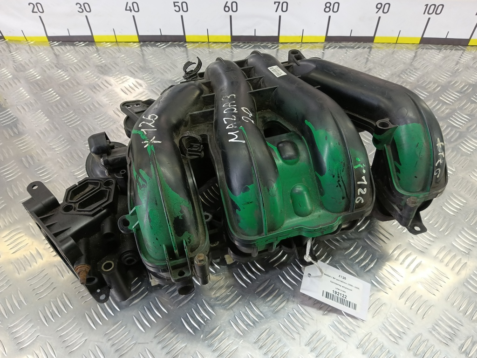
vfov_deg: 58.9
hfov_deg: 73.9
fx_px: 317
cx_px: 238
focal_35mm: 23
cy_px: 179
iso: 174
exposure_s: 1/50
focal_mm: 4.11
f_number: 1.6
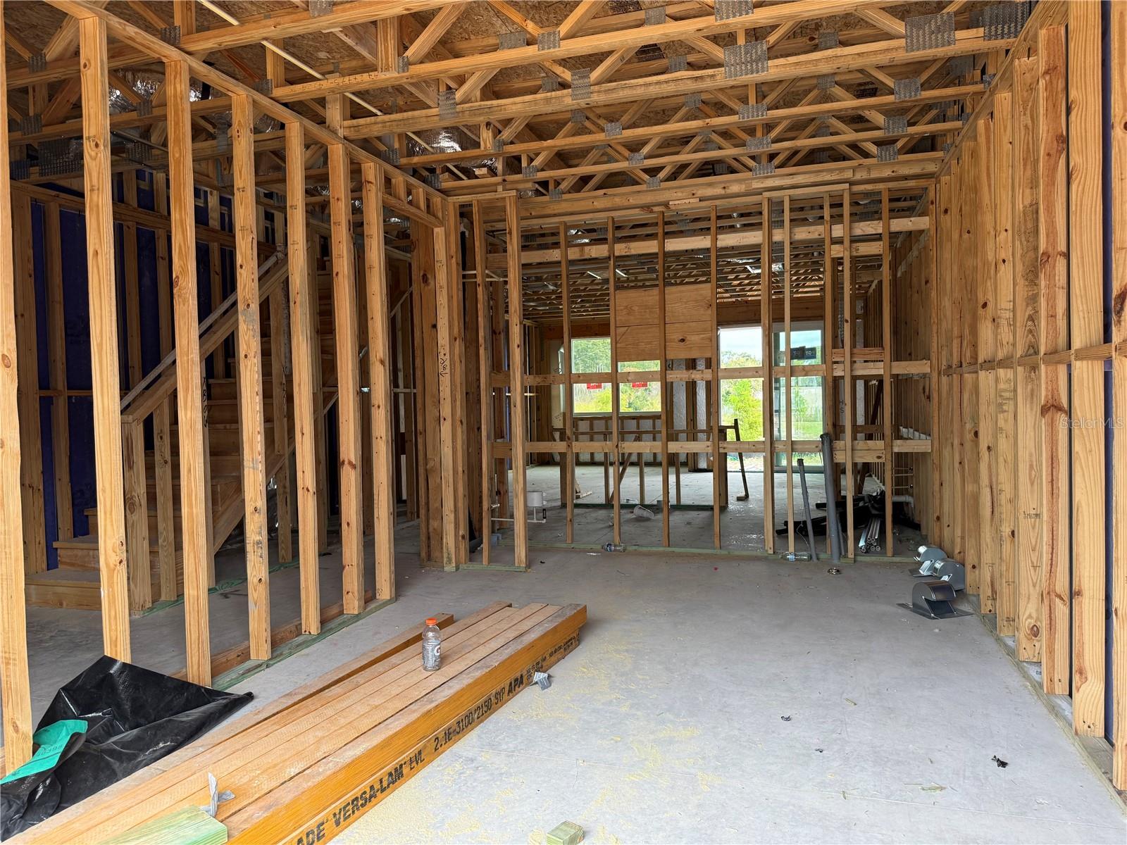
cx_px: 564
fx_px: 781
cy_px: 422
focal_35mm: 24
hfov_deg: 71.6
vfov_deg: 56.8
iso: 100
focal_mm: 6.76
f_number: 1.78
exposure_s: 1/152
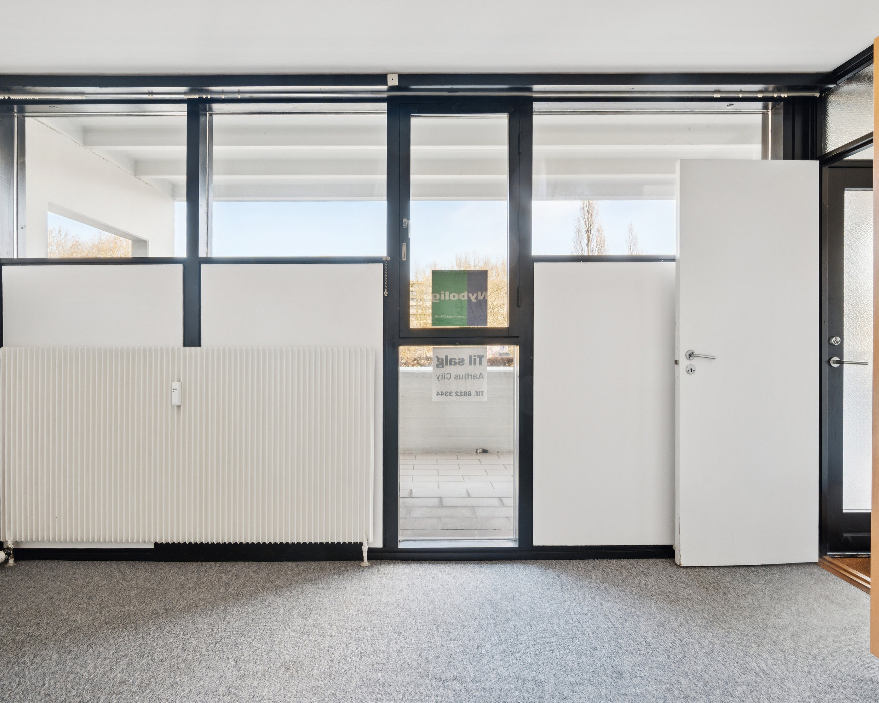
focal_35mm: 17
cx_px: 475
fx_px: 442
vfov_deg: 77.0
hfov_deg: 89.5
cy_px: 352
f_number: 9
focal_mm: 15
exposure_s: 1/40
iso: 640
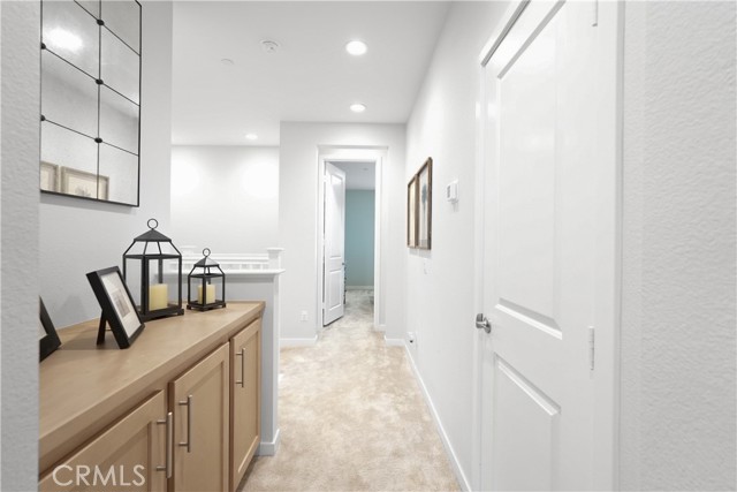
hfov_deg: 96.7
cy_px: 246
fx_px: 328
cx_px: 368
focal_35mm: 16
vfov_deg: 73.8
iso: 800
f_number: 5
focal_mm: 16
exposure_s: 1/15
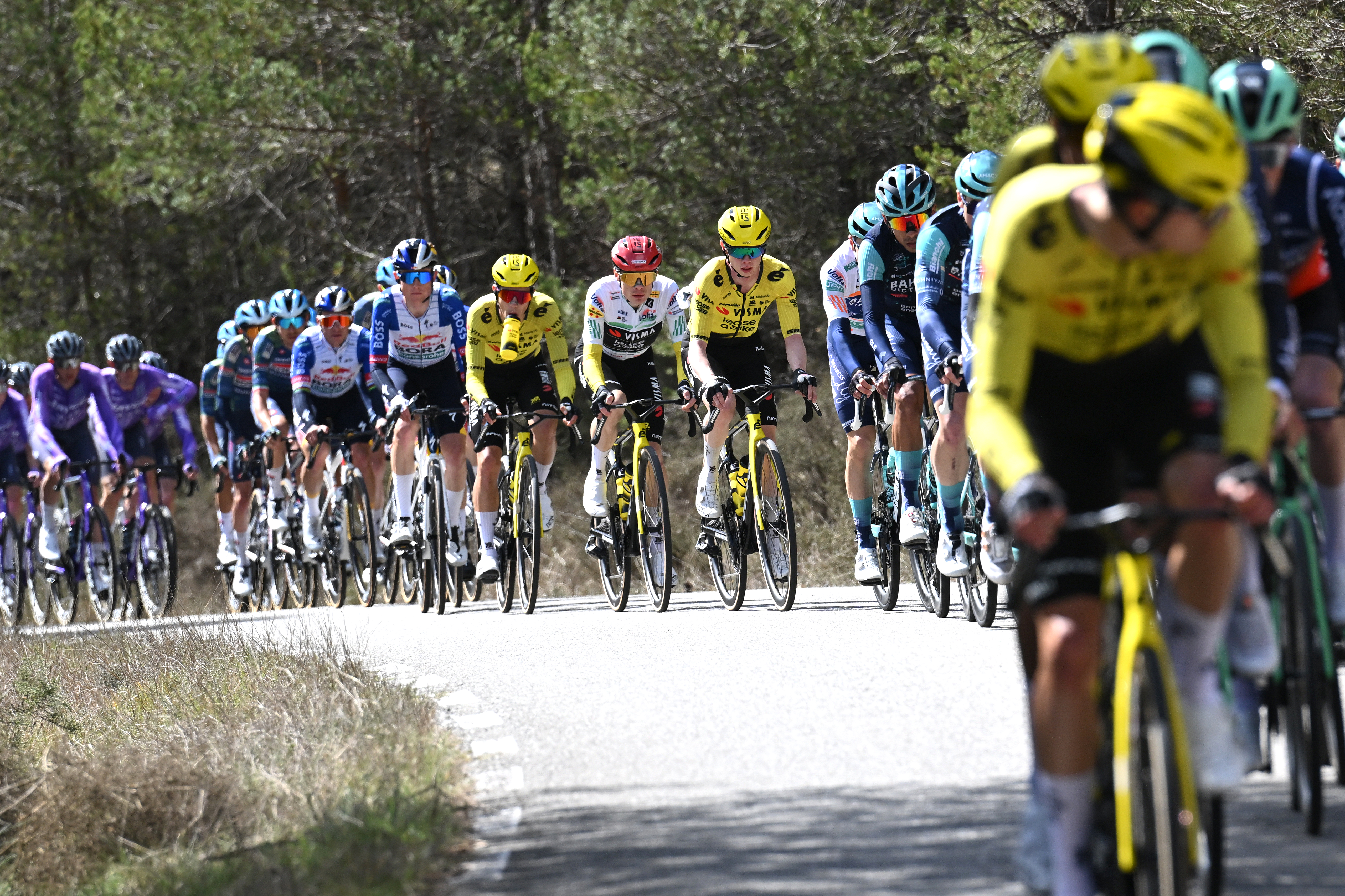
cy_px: 446
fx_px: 11802
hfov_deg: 6.5
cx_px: 677
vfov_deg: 4.3
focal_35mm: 316
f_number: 4.5
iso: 400
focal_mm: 200
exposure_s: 1/2000
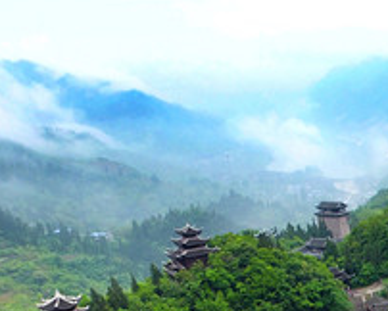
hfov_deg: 29.1
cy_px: 398
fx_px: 644
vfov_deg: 24.0
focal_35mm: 56
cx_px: 463
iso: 100
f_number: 2.8
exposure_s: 1/80
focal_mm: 3.61
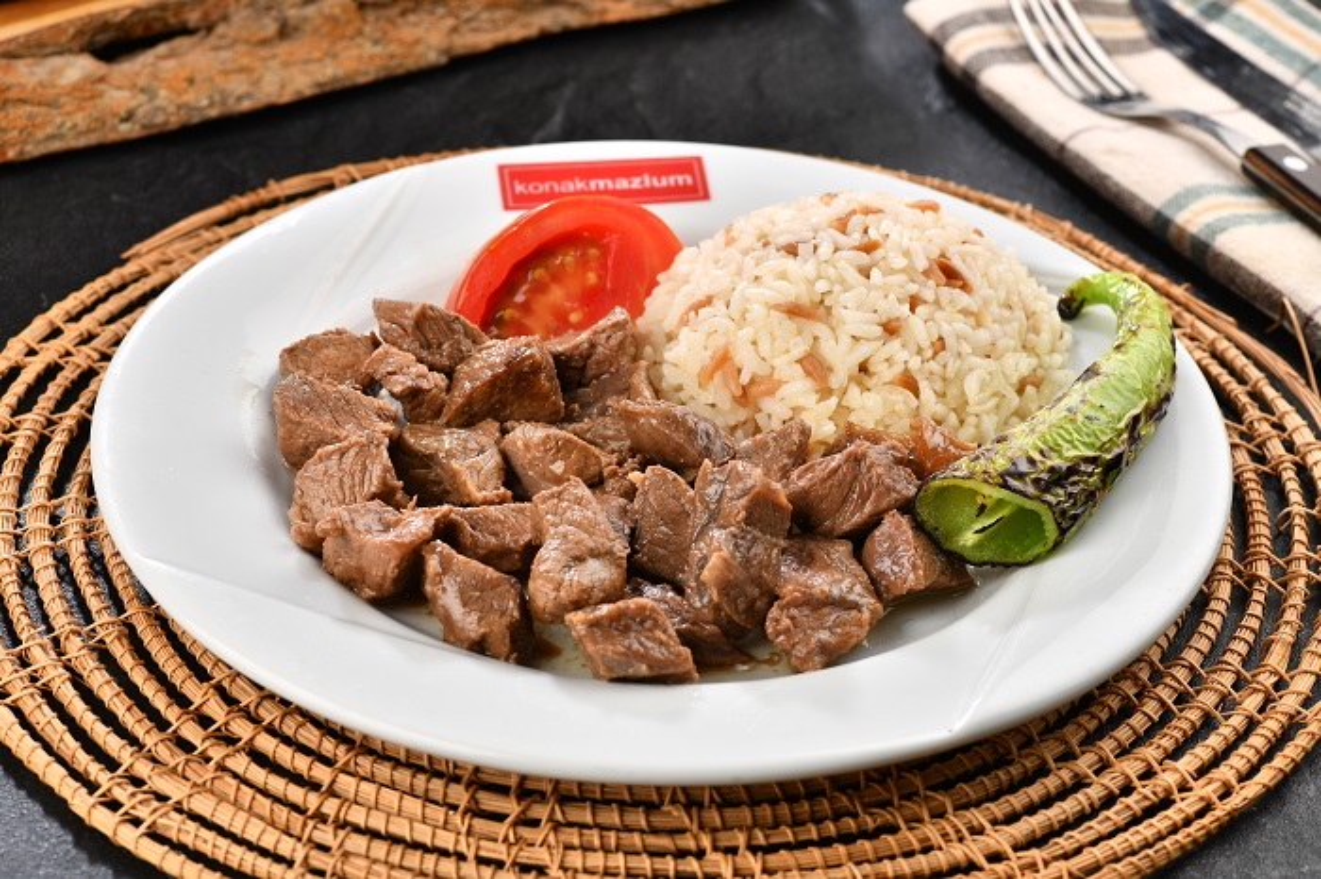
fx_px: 3668
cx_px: 660
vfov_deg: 13.7
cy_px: 440
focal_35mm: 100
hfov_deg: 20.4
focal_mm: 100
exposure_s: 1/250
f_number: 11
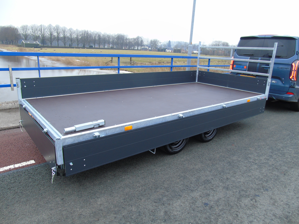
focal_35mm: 25
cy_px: 112
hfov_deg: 69.4
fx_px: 216
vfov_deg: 54.9
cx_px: 150
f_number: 3.4
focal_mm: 4.4
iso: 100
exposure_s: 1/30
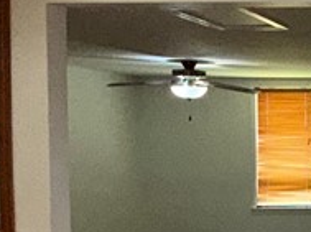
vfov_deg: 19.2
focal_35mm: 76
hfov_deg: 19.4
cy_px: 161
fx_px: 682
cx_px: 558
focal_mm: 2.22
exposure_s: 1/120
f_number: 2.2
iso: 160
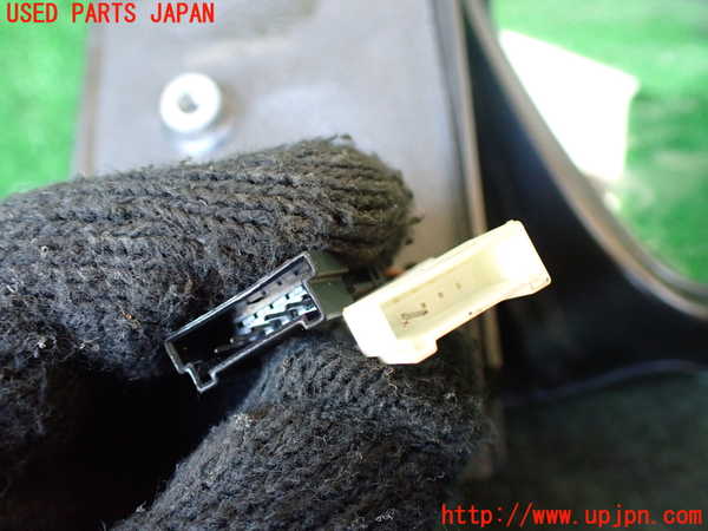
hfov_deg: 60.0
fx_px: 614
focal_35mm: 30
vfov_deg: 46.8
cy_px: 266
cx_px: 354
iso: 800
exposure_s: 1/30
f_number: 2.3
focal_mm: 5.4
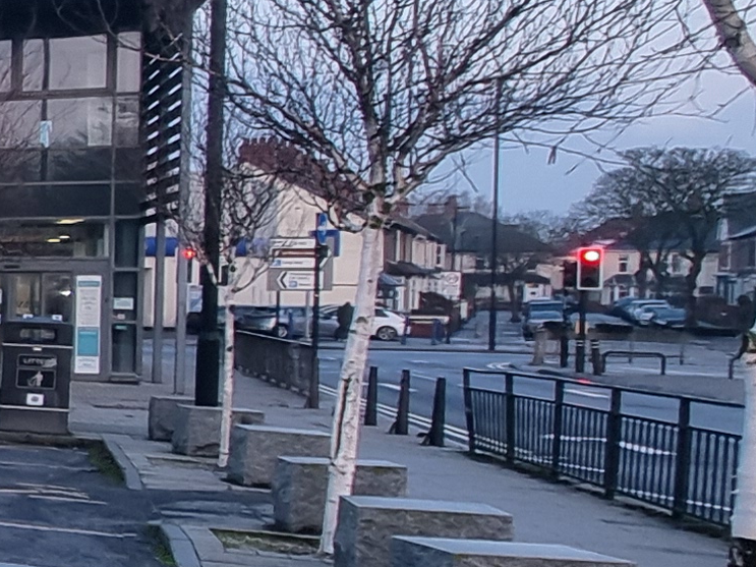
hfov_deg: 14.2
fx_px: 1529
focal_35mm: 70
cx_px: -1167
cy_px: 292
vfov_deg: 21.0
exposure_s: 1/100
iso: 64
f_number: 2.2
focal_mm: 2.2
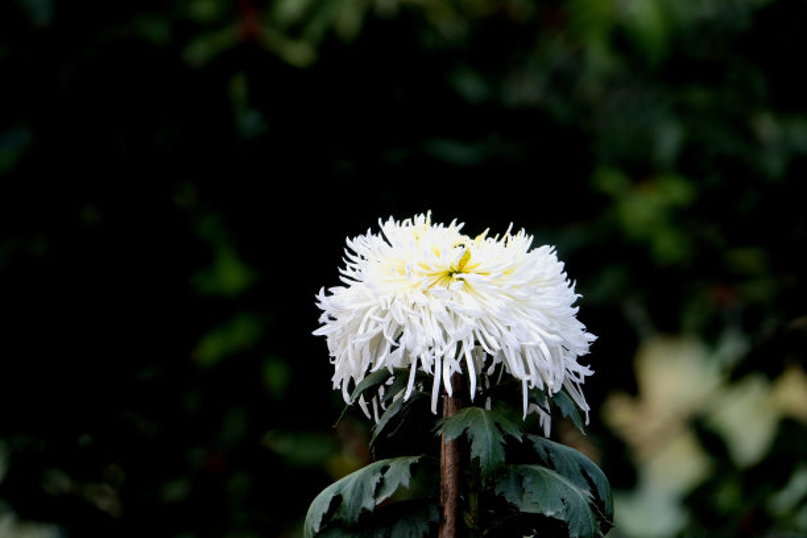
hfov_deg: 3.9
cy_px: 269
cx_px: 404
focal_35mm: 534
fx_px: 11970
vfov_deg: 2.6
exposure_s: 1/100
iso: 100
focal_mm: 195.64
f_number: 4.5
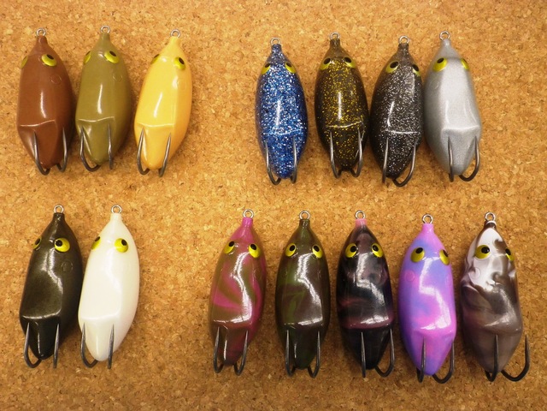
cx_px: 274
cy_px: 206
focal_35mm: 34
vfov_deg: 41.8
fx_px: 537
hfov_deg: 54.0
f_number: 3.8
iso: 320
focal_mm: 6.1
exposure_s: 1/50
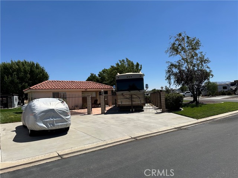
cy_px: 89
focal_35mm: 24
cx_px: 119
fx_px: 165
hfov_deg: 71.6
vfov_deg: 56.8
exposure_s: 1/7042
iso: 80
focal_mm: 6.86
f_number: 1.78
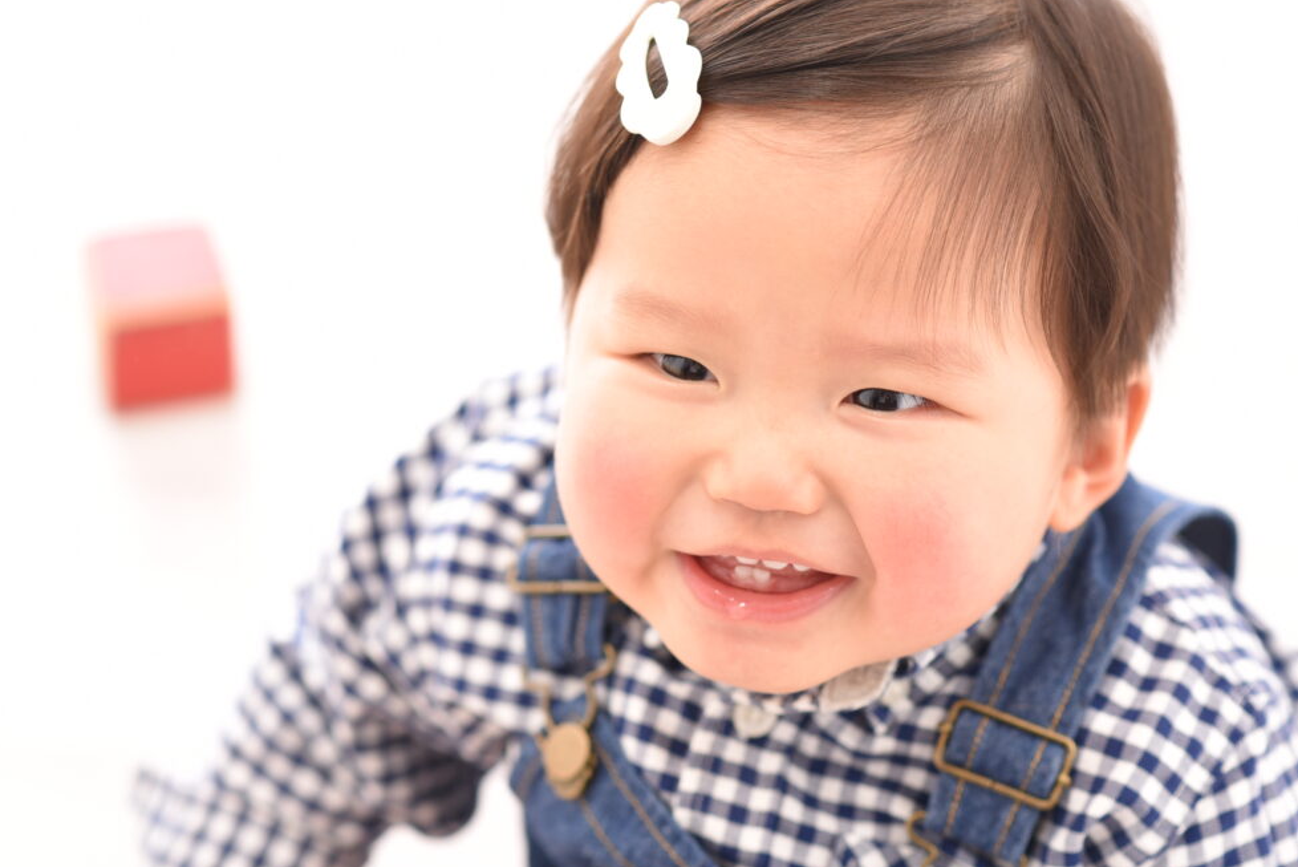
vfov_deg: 15.4
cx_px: 628
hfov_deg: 22.9
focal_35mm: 89
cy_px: 437
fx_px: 3210
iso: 800
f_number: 3.5
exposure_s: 1/160
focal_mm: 85
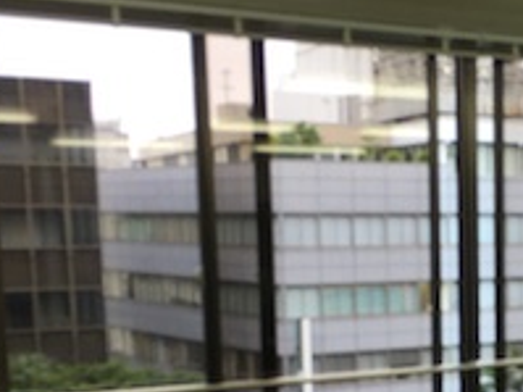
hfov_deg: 25.3
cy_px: 356
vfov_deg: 19.7
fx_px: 1102
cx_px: 536
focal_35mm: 73
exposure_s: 1/120
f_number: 2.2
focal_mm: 4.15
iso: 40
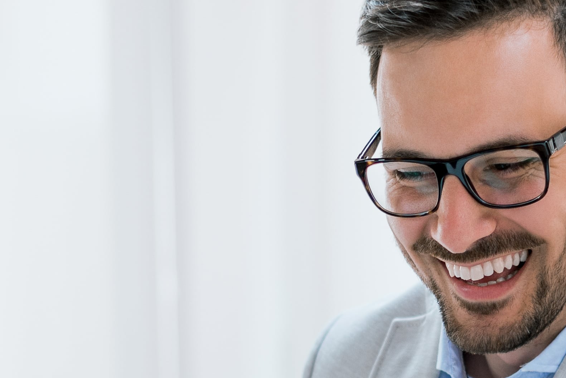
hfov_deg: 10.8
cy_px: 404
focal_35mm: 190
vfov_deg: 7.2
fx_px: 2988
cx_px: 458
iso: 250
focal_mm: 50
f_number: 2.2
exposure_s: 1/250
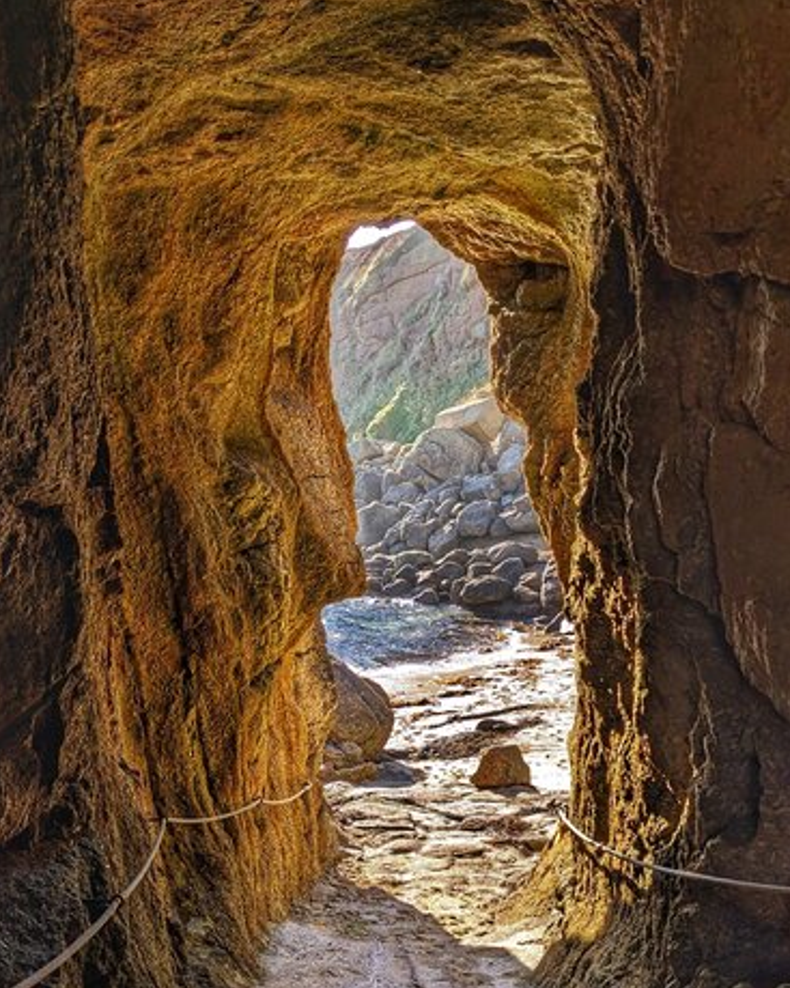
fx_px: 1199
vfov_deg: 44.6
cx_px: 351
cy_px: 588
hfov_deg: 36.4
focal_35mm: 41
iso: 48
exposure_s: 1/668
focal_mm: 4.38
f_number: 1.73
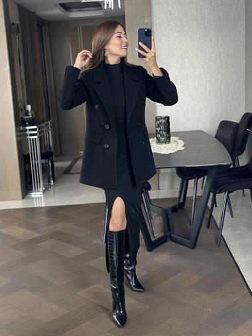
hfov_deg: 30.3
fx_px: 466
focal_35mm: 48
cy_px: 168
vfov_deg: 39.6
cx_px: 126
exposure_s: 1/51
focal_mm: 6.86
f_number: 1.78
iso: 400
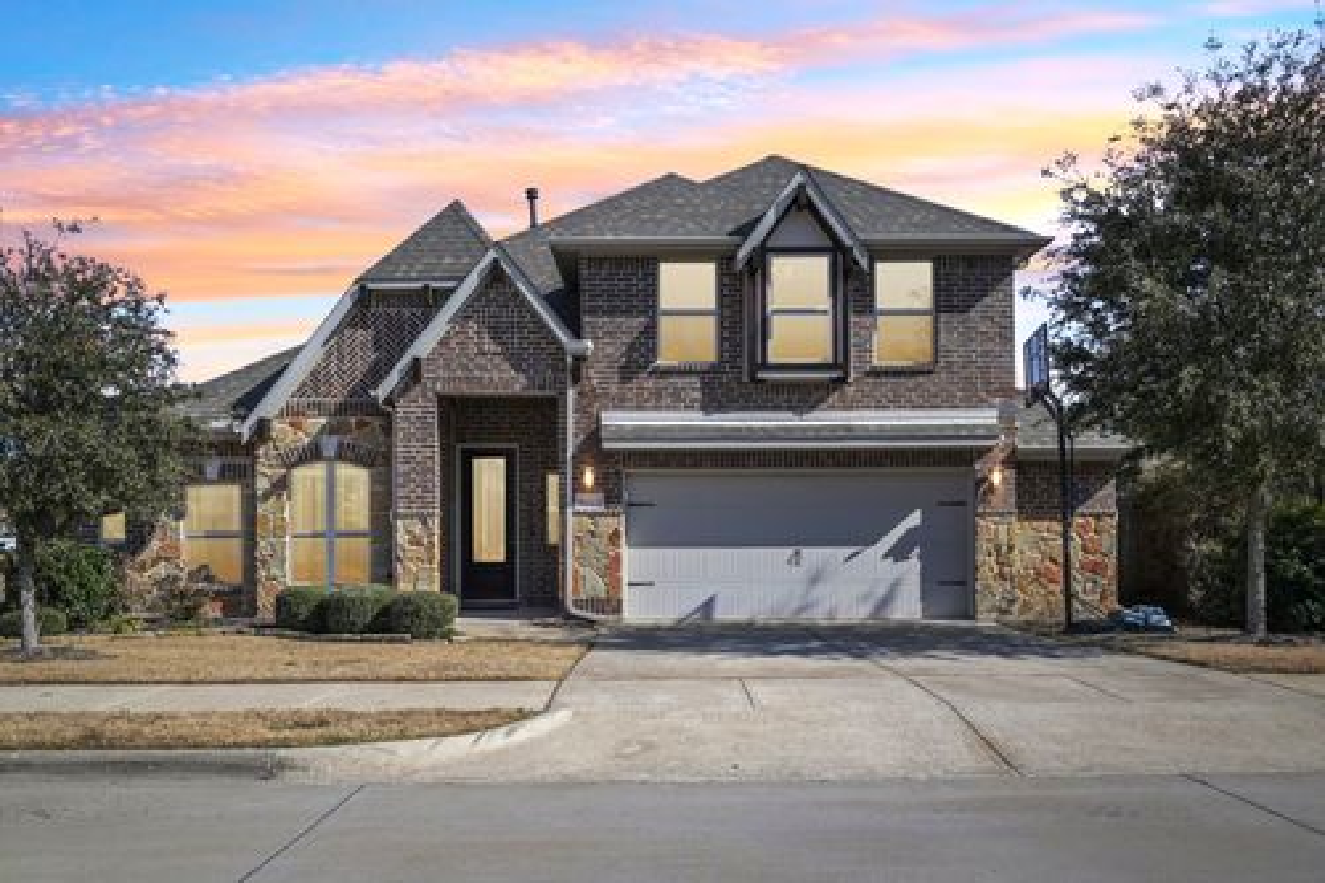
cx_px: 662
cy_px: 442
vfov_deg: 43.6
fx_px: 1104
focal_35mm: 30
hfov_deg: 61.9
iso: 400
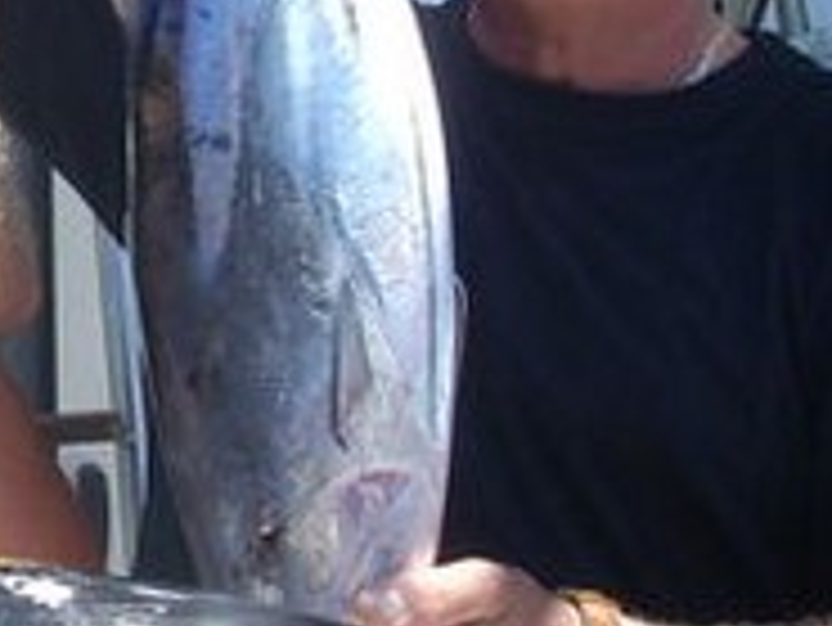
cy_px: 104
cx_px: -292
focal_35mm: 126
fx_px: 3030
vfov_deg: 11.7
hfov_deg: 14.8
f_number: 2.8
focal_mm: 6.2
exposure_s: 1/439
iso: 64
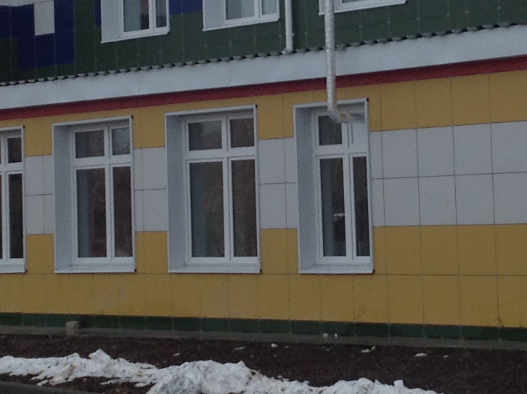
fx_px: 1900
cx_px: 385
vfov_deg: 11.8
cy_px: 85
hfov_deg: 15.7
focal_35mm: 125
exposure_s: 1/840
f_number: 2.4
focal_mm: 4.28
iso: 50
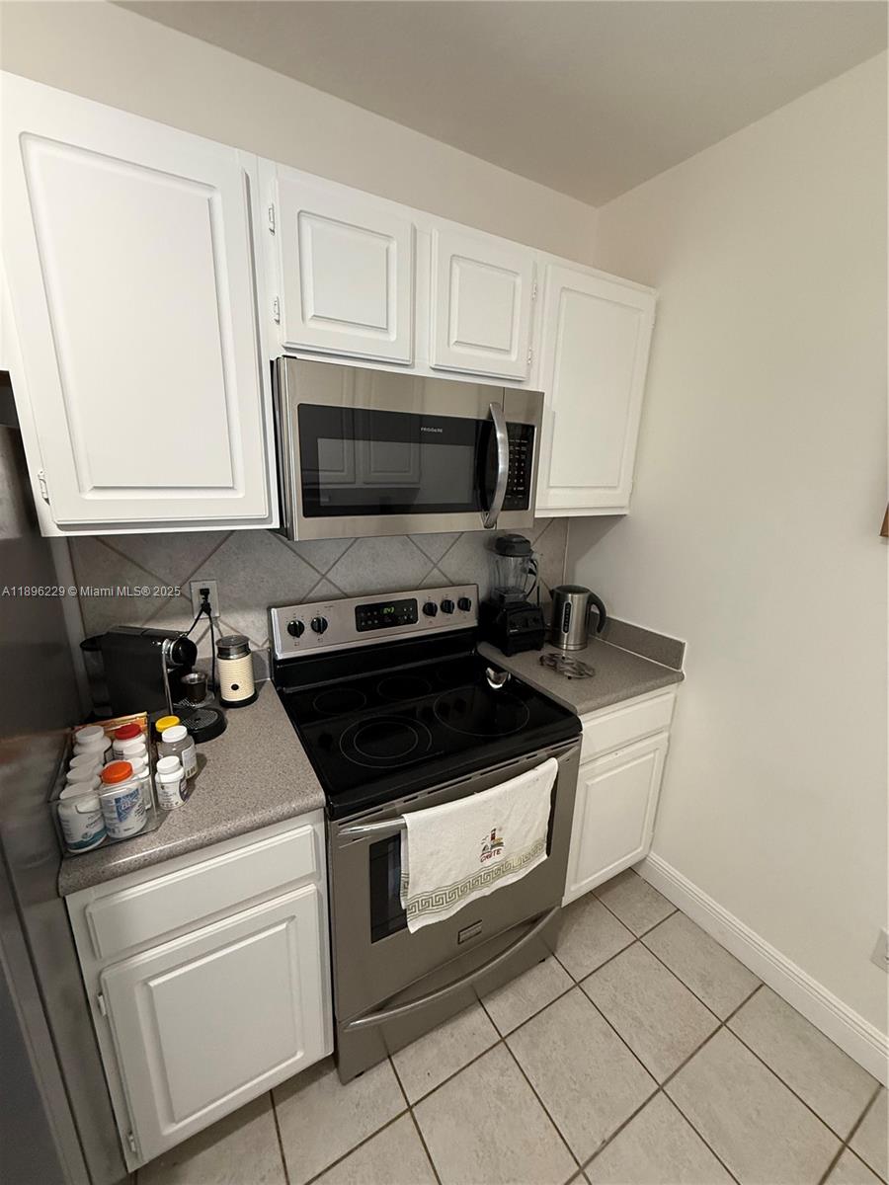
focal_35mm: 14
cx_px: 444
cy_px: 592
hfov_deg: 85.7
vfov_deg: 102.1
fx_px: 479
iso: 500
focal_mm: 2.22
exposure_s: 1/60
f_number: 2.2
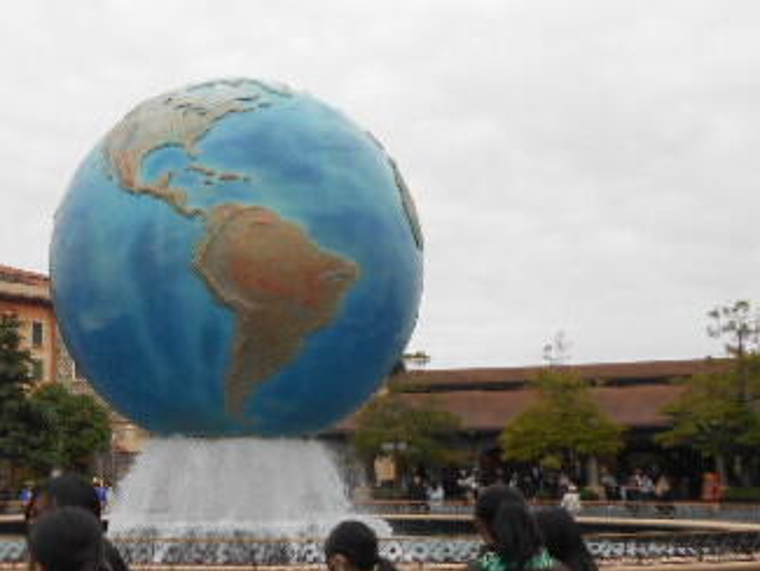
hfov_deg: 31.7
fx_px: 1296
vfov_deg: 24.8
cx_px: 131
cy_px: 356
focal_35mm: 59
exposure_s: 1/250
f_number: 3.4
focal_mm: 5.1
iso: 110
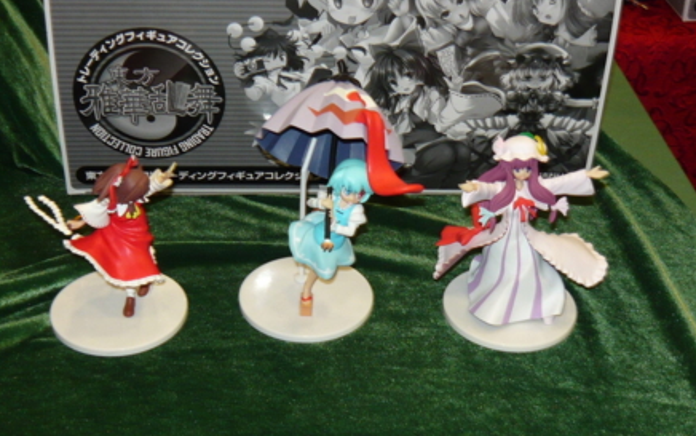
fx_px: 1101
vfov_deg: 22.4
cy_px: 268
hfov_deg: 35.1
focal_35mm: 58
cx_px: 358
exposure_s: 1/30
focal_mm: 5.5
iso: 100
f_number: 2.8
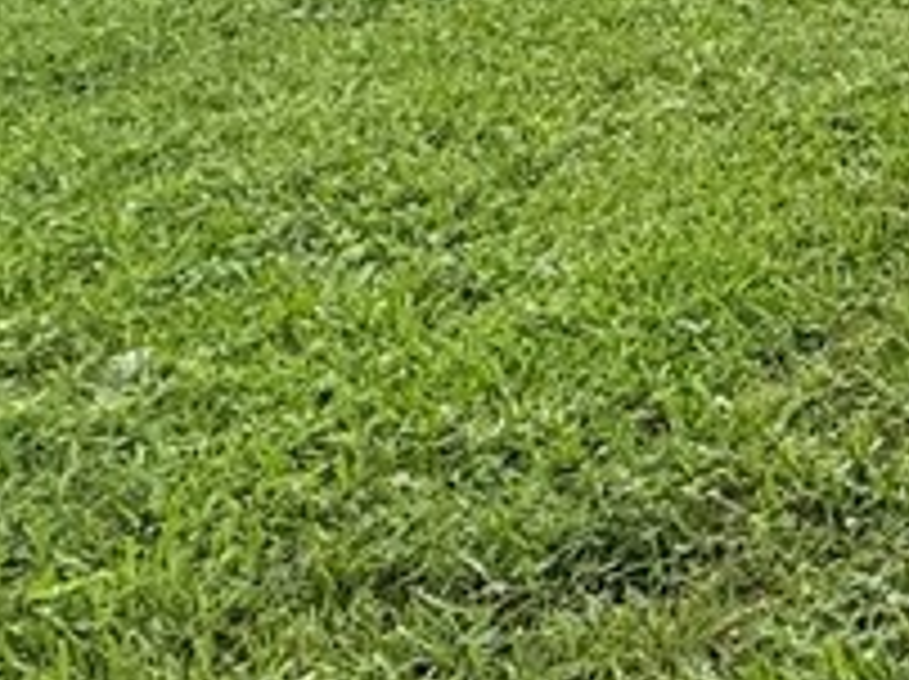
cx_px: 1845
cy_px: -590
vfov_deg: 16.7
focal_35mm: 71
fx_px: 1862
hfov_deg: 18.0
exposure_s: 1/282
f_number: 2.2
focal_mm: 2.22
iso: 40
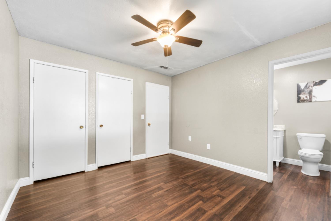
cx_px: 166
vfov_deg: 81.2
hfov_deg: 104.3
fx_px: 129
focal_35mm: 14
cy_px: 110
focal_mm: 14
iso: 640
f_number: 6.3
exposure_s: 1/6
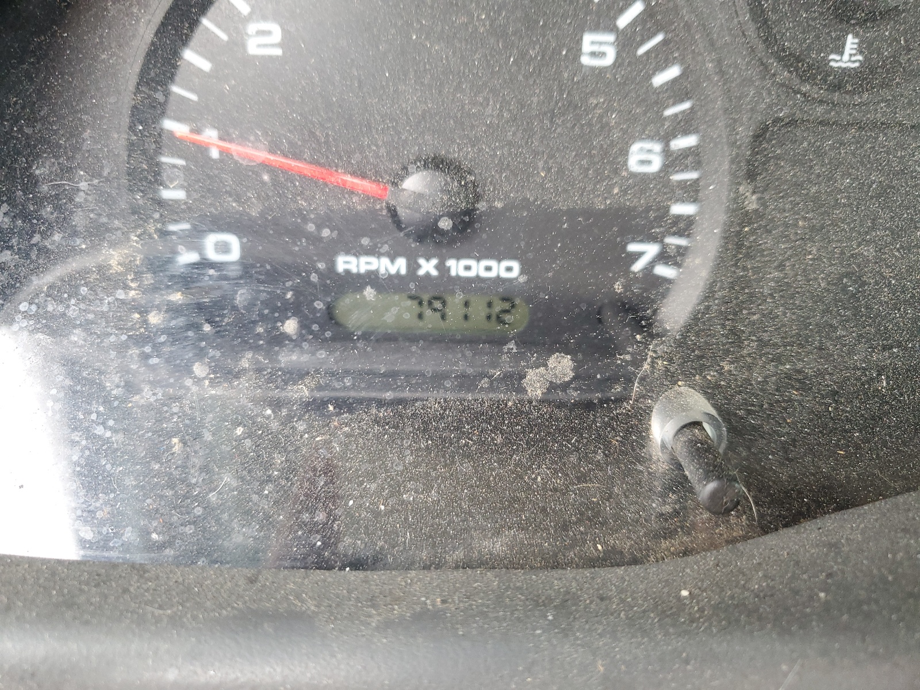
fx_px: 691
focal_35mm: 26
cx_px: 460
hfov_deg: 67.3
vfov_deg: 53.1
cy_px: 345
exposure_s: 1/60.2
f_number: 1.5
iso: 130
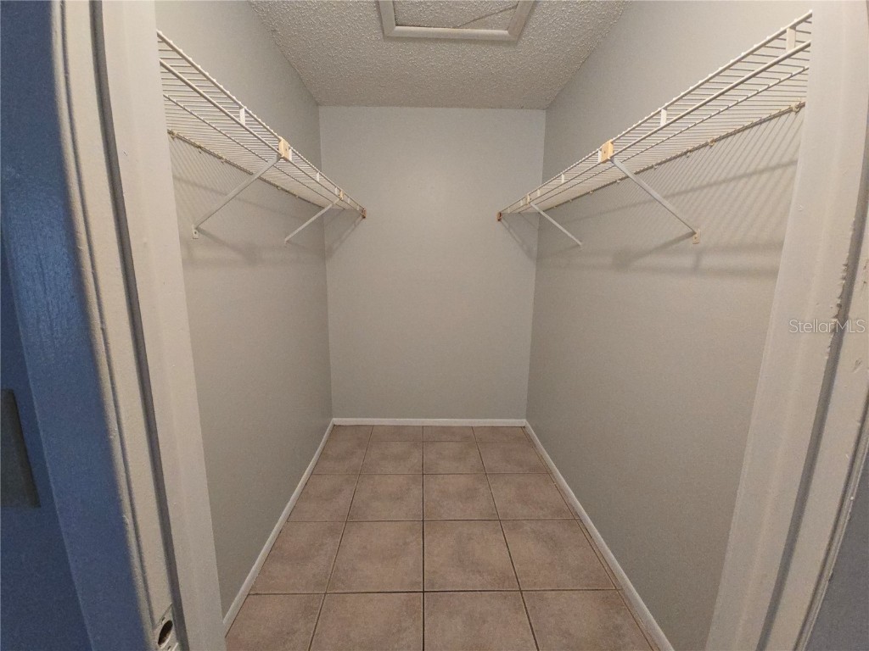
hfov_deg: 106.2
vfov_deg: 89.9
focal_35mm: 13
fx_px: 326
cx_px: 434
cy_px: 326
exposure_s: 1/60
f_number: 2.2
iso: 400
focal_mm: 2.2
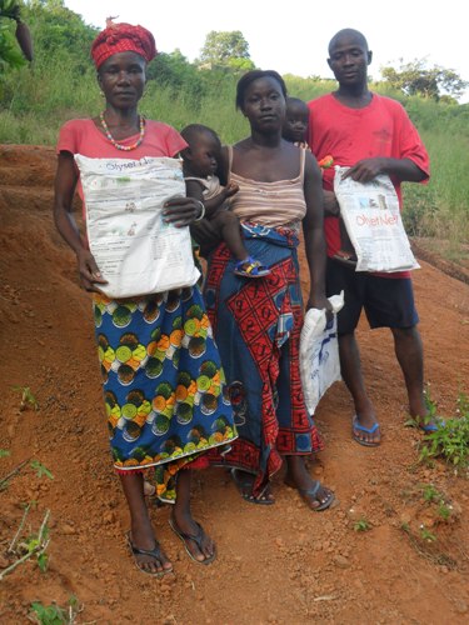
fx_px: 795
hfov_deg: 32.9
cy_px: 312
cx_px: 234
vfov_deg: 42.9
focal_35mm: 44
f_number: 4.5
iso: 100
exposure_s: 1/60
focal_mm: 7.8
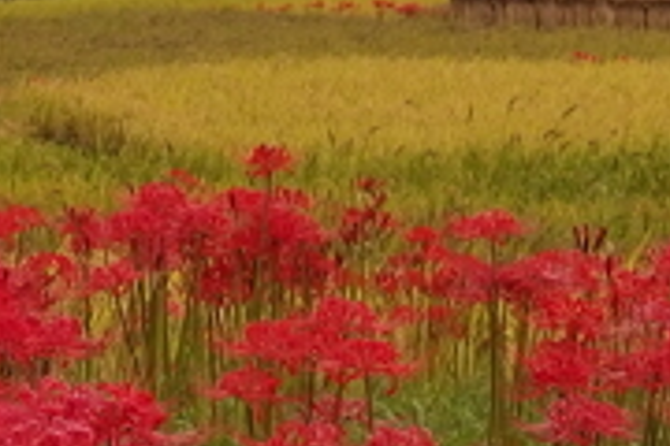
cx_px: 89
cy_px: 7
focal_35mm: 148
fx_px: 2754
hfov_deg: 13.8
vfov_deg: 9.2
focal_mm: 4.7
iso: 100
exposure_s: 1/200
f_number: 2.5
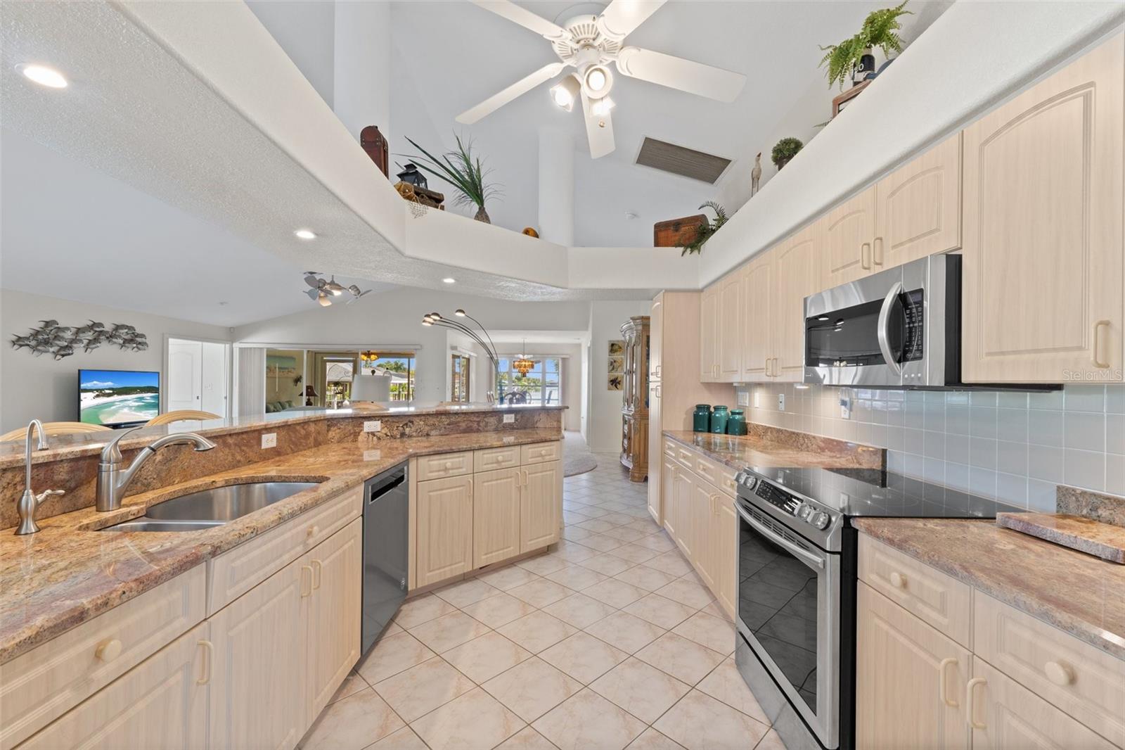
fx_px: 469
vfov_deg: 77.3
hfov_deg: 100.4
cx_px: 562
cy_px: 375
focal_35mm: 15
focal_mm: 10
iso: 250
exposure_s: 1/2
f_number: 9
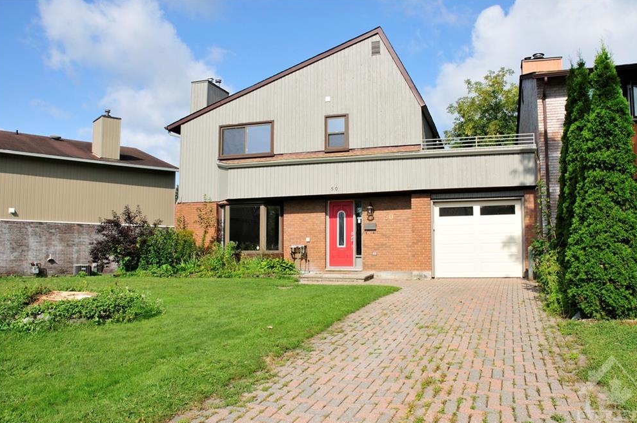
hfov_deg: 65.5
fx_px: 495
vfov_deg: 46.3
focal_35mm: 28
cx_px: 324
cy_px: 217
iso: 200
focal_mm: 18
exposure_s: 1/200
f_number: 11
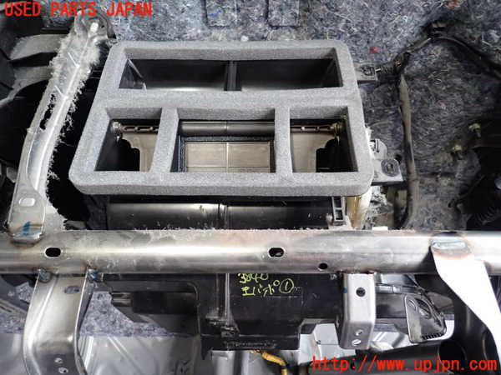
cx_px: 250
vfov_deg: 54.9
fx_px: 362
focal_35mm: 25
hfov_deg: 69.4
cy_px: 188
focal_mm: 4.5
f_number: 2
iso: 200
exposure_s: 1/30
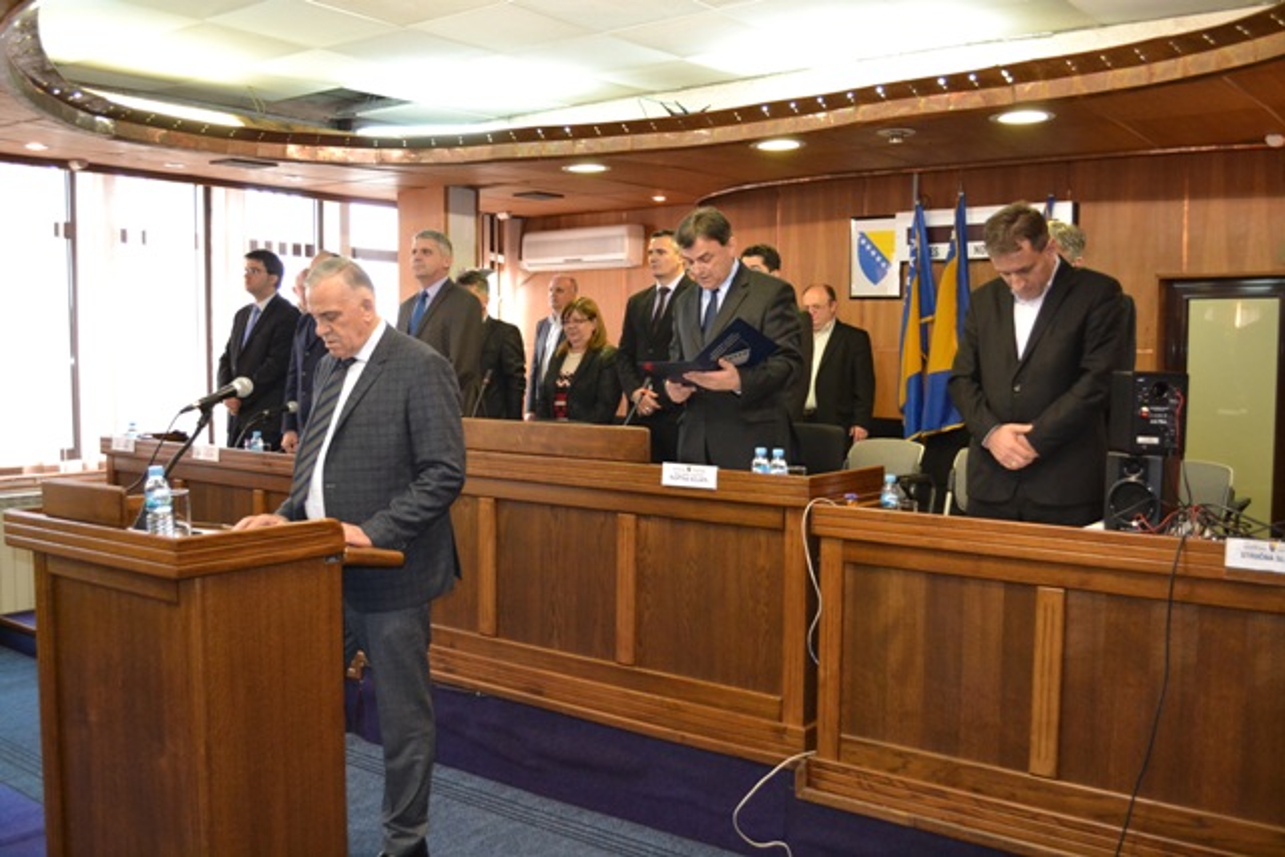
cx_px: 642
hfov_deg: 57.2
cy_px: 428
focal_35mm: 33
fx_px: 1178
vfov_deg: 40.0
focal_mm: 22
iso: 2000
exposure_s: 1/60
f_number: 3.8
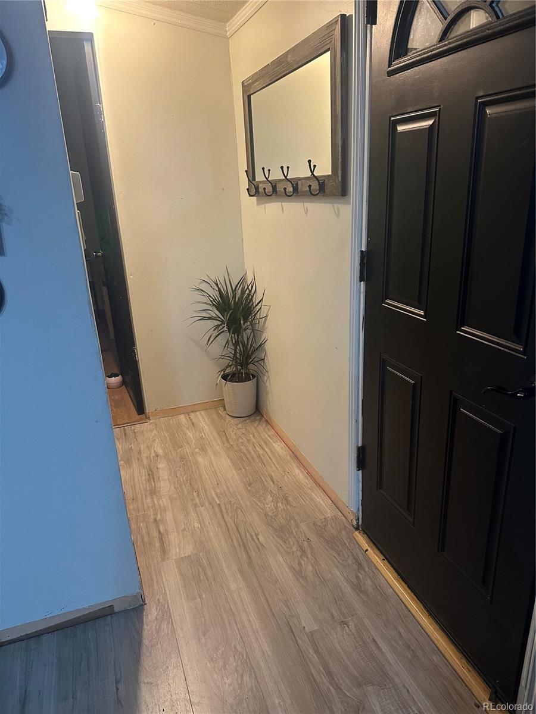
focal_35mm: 24
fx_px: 495
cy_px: 357
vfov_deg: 71.6
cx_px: 268
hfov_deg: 56.8
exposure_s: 1/60
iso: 400
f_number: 1.78
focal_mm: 6.86
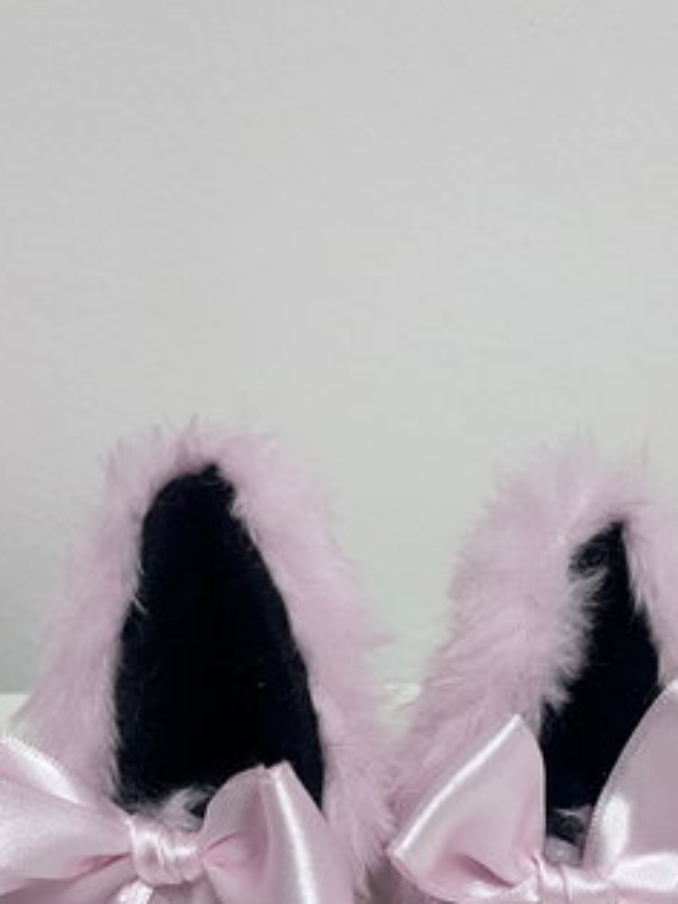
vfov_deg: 41.2
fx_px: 1150
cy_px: 719
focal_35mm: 44
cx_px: 396
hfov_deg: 32.8
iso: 500
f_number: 1.6
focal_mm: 5.1
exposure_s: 1/33
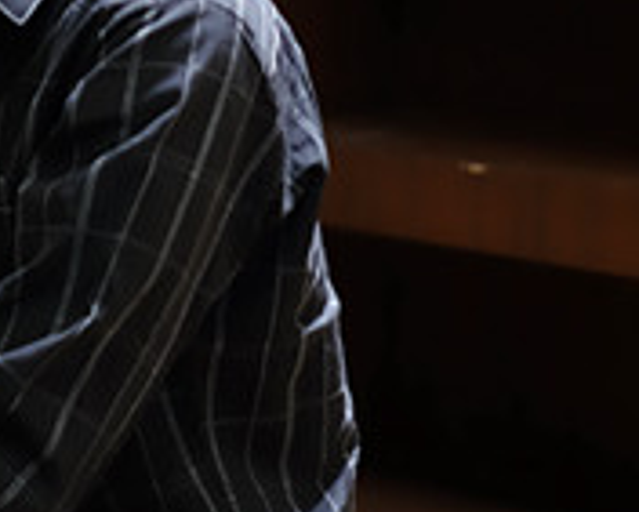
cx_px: -359
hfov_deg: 10.9
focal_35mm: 169
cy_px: -16
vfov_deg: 9.1
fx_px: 3198
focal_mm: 35
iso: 400
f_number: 1.4
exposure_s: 1/75
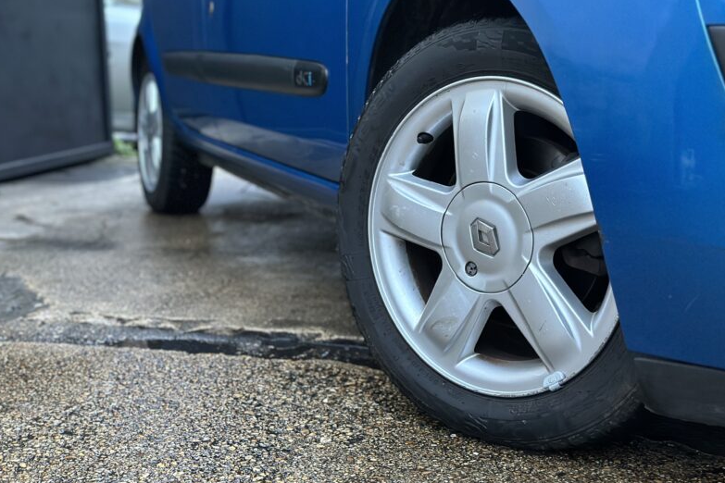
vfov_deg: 26.5
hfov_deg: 38.9
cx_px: 361
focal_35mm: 51
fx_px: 1027
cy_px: 216
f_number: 1.78
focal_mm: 6.86
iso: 640
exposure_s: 1/33
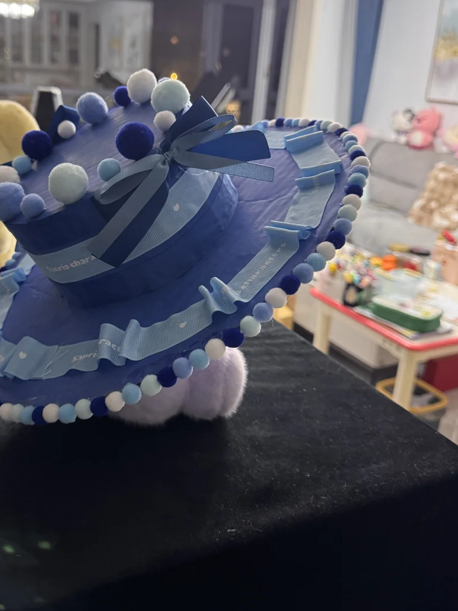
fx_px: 582
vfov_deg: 55.0
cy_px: 245
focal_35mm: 33
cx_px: 172
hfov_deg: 42.6
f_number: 1.78
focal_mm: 6.76
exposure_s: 1/50
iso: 500
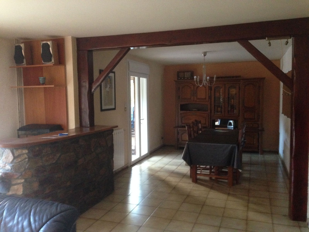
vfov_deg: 42.9
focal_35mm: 33
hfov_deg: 55.4
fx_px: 295
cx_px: 154
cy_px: 116
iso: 400
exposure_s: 1/15
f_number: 2.4
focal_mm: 4.12
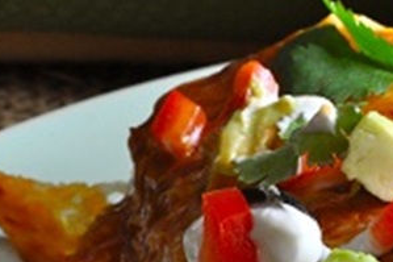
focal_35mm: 325
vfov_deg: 4.2
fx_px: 3546
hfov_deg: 6.3
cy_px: 279
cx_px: 456
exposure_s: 1/25
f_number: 13
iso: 400
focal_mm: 72
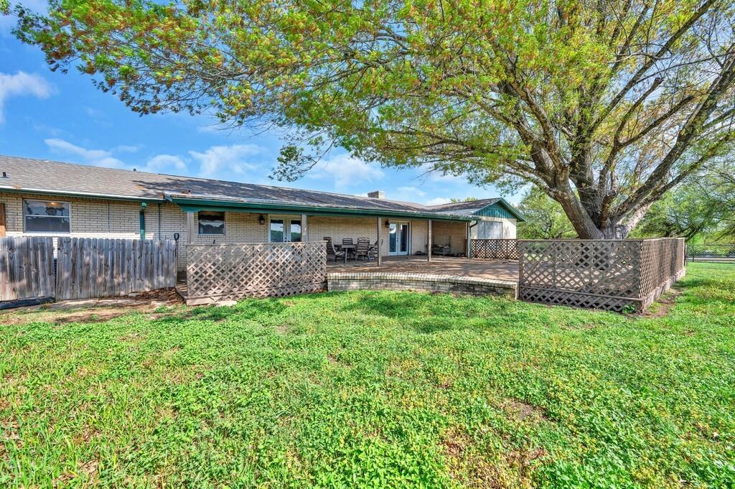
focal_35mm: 14
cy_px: 244
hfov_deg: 104.3
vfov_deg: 81.1
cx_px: 368
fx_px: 286
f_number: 8
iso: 100
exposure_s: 1/200
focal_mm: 14
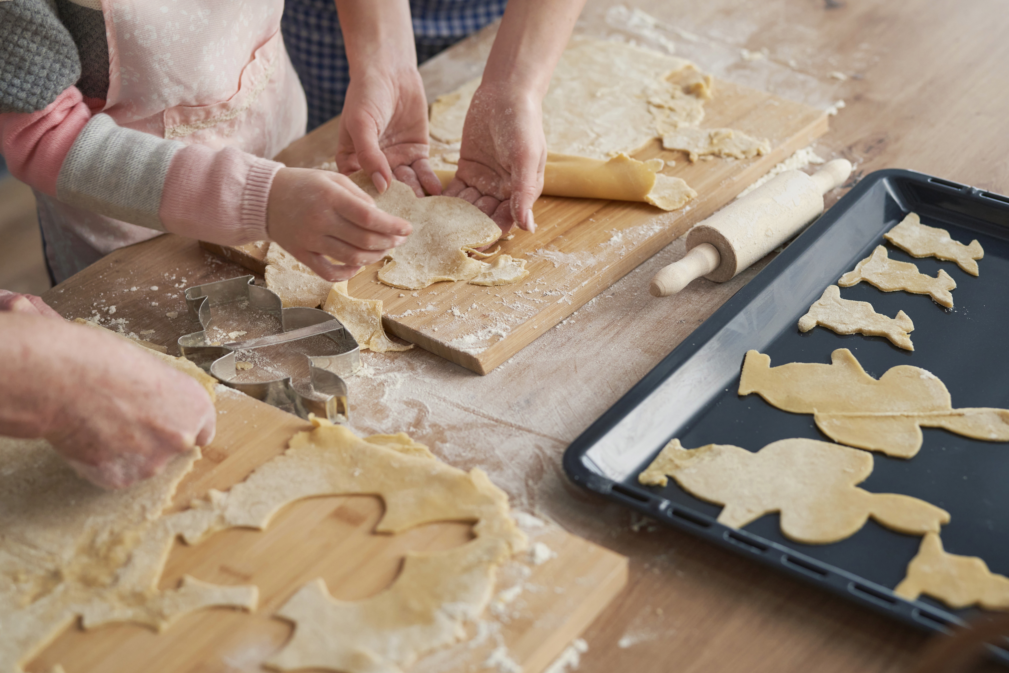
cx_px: 474
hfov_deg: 31.9
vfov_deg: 21.6
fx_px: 1766
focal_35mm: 63
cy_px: 305
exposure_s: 1/125
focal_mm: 50
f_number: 2.2
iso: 400
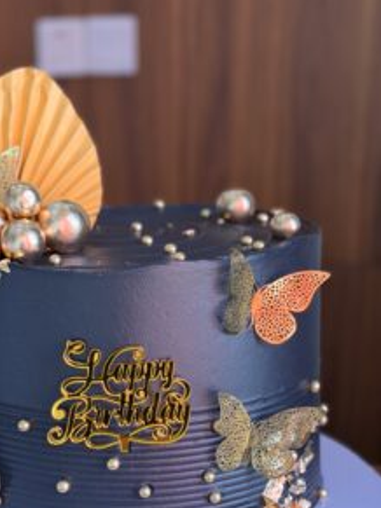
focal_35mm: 66
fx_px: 969
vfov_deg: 29.2
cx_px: 121
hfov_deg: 22.1
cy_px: 344
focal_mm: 6.76
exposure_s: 1/184
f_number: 1.78
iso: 80
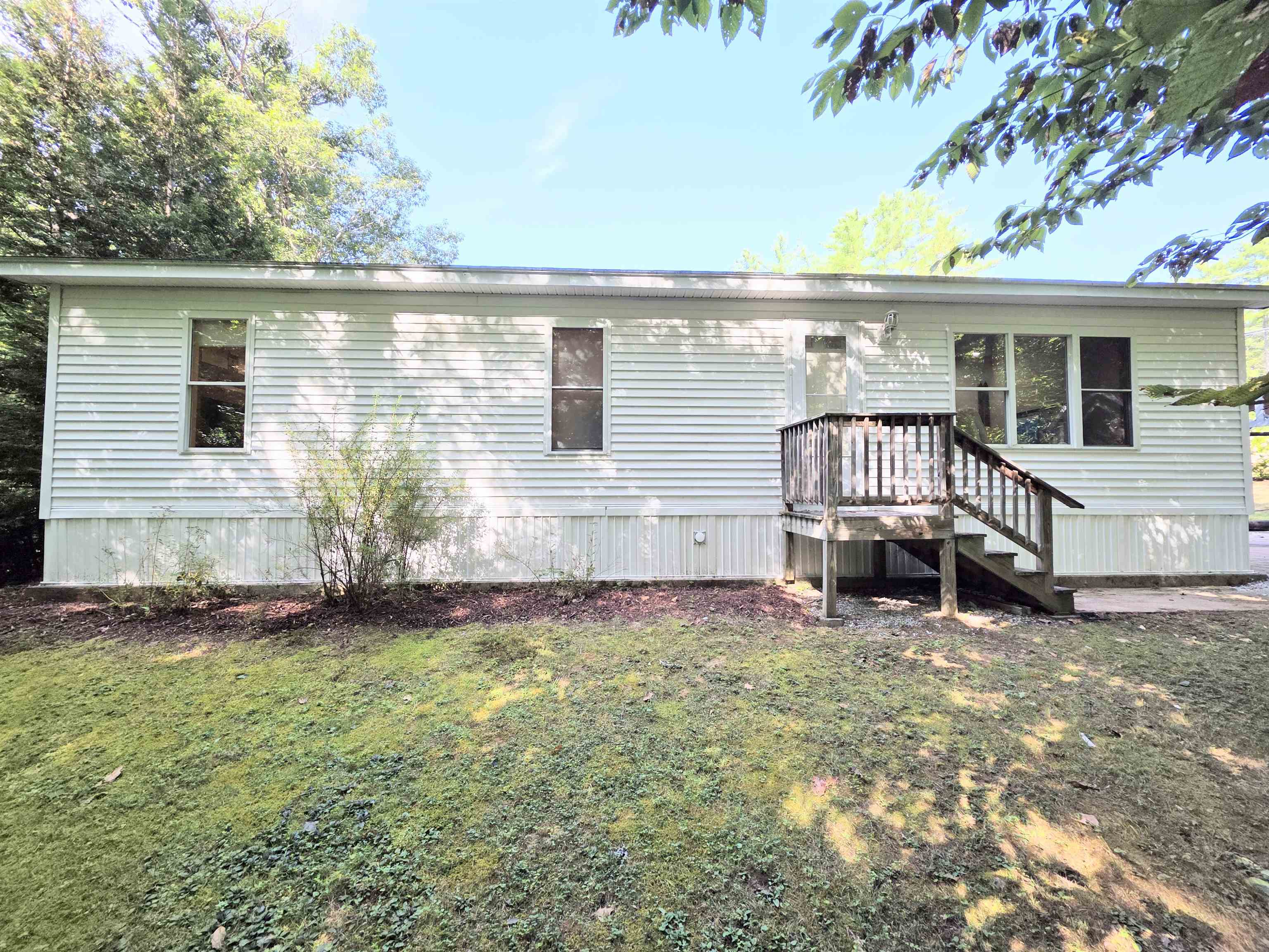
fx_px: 477
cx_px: 634
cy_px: 476
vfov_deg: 89.9
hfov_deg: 106.2
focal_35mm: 13
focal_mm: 2.2
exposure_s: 1/266
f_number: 1.9
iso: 40
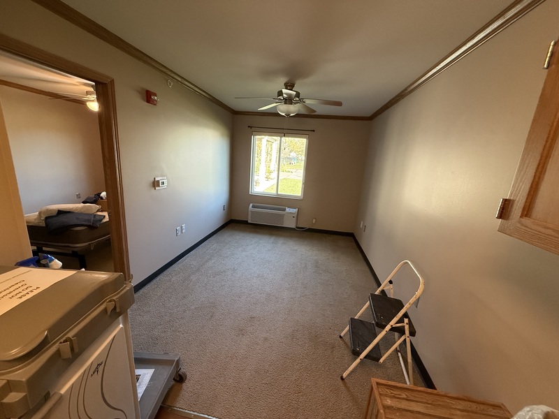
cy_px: 210
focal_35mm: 14
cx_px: 280
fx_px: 226
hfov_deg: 102.1
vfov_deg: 85.7
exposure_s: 1/120
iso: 500
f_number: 2.2
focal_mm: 2.22
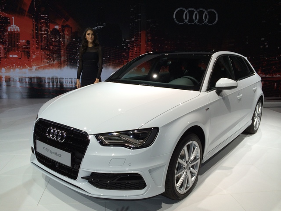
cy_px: 106
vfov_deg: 46.8
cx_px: 140
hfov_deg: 60.0
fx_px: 244
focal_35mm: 30
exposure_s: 1/183
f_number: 2.2
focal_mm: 4.12
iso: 32
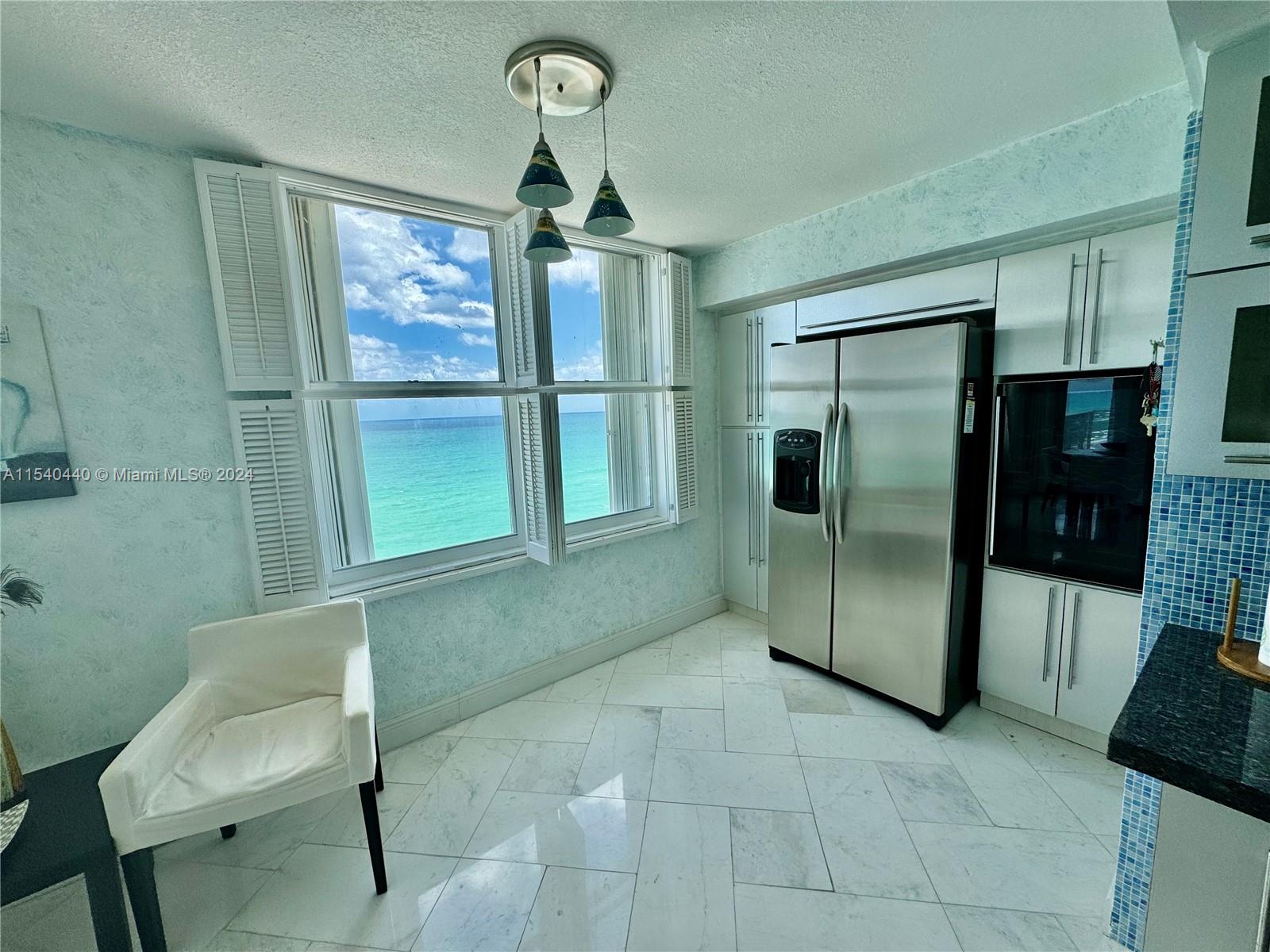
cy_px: 476
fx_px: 514
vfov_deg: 85.7
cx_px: 635
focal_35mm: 14
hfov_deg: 102.1
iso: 50
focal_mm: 2.22
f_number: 2.2
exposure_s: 1/821
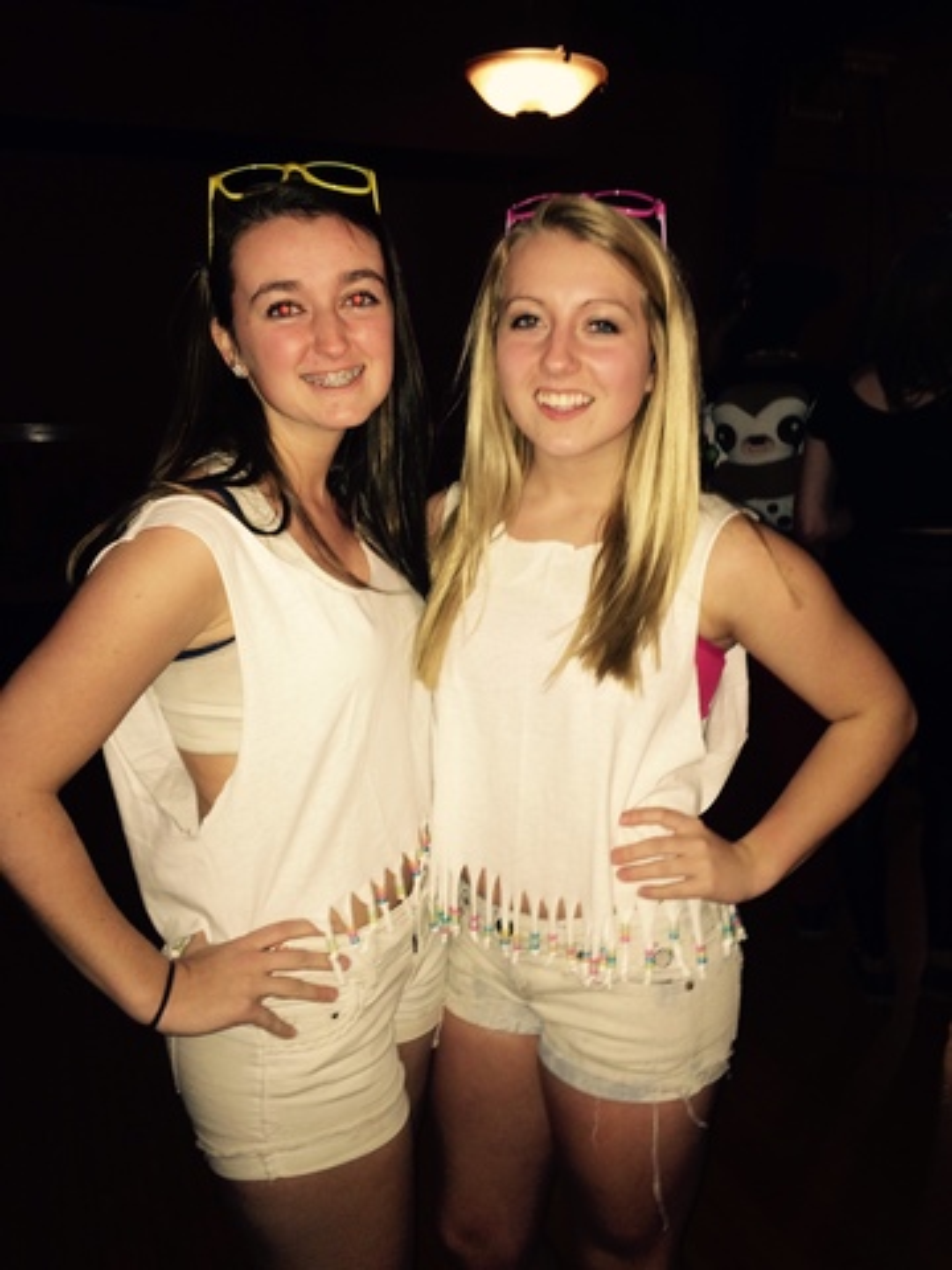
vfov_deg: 61.7
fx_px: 1063
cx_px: 476
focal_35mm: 29
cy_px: 635
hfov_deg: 48.2
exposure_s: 1/16
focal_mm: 4.15
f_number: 2.2
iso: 80
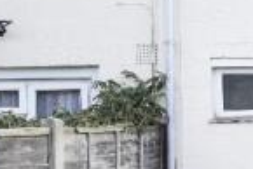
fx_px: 621
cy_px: 104
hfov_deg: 17.9
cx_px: 467
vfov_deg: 15.5
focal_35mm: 88
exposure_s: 1/500
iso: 1600
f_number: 11
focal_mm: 13
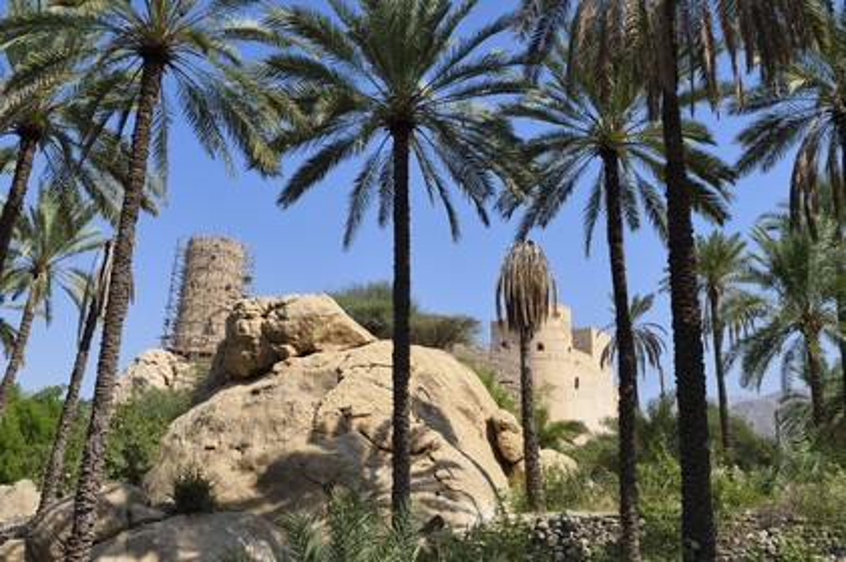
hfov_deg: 53.2
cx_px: 423
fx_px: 845
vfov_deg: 36.8
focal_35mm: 36
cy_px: 281
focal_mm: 36
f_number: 10
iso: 200
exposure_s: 1/400
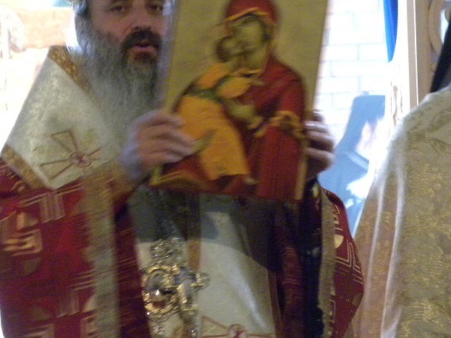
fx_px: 4064
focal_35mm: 312
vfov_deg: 4.8
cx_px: 344
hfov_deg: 6.3
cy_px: 132
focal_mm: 28.8
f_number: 4.5
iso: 530
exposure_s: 1/9.6
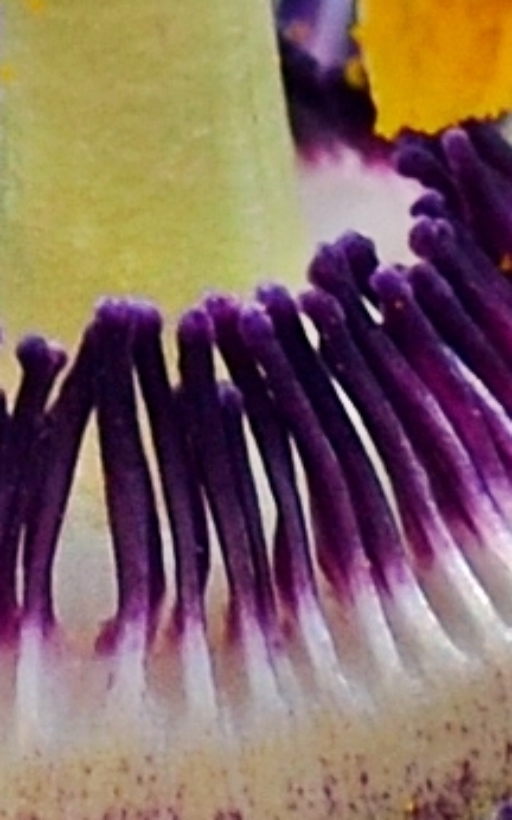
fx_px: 14680
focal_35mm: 657
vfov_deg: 3.2
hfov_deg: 2.0
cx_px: -88
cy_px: -4
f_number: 8
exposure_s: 1/250
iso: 220
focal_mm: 90
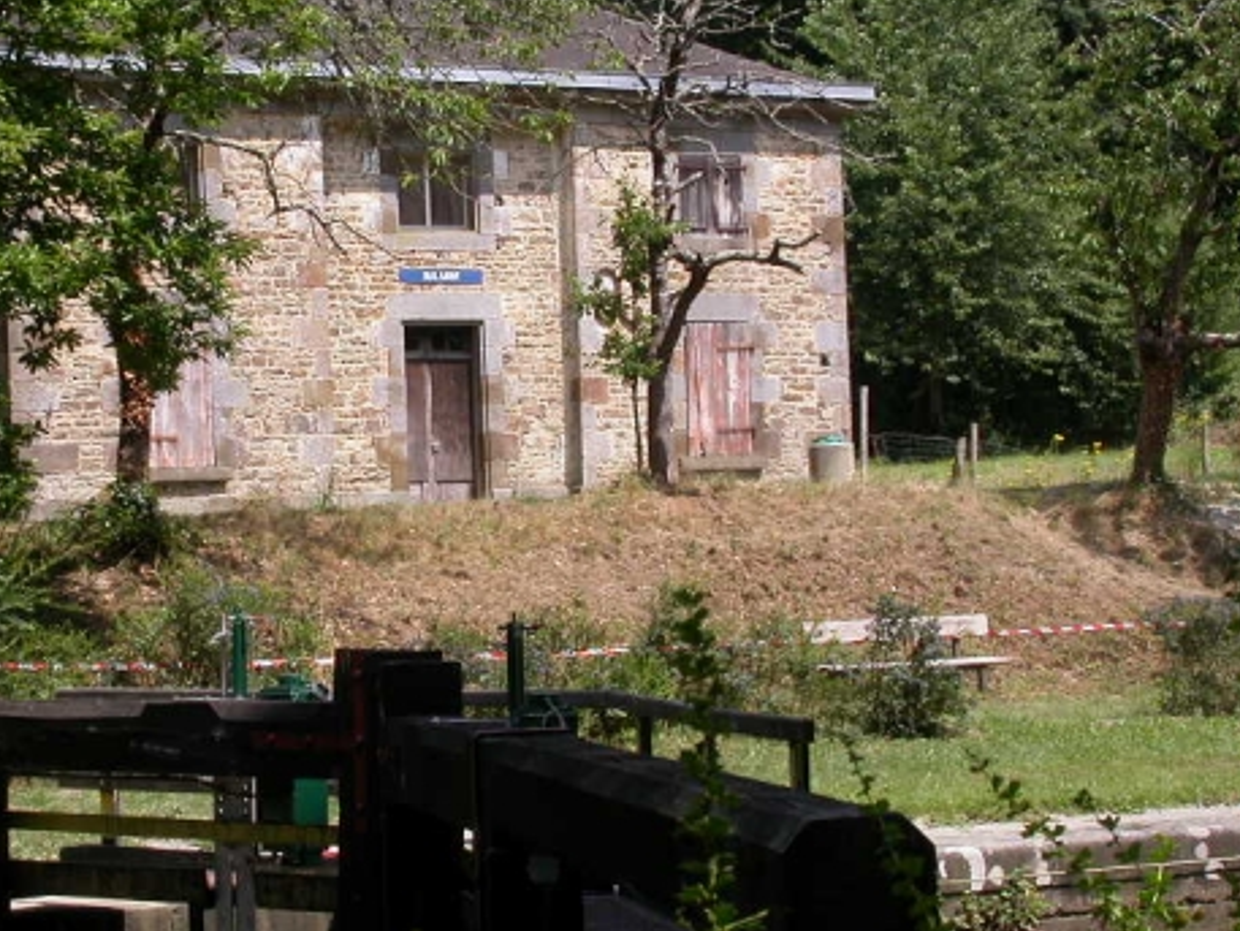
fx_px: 3368
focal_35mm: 94
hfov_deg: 20.8
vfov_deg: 15.7
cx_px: 393
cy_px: 413
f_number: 6.4
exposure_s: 1/275
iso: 100
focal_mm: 13.1
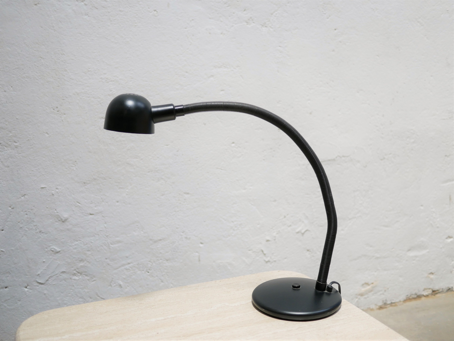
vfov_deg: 36.0
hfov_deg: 46.8
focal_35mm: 40
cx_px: 227
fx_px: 525
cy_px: 170
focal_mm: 20
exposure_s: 1/60
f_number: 1.7
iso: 400
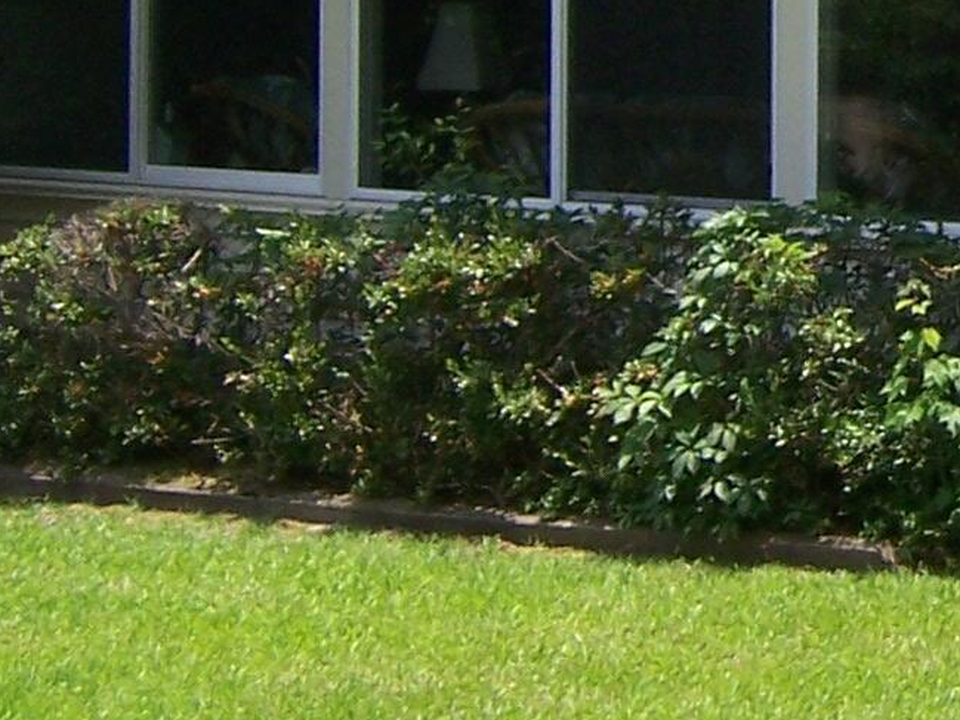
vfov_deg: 11.0
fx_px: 3634
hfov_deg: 14.3
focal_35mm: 131
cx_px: 1331
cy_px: -231
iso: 80
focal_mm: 5.5
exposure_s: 1/500
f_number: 3.4
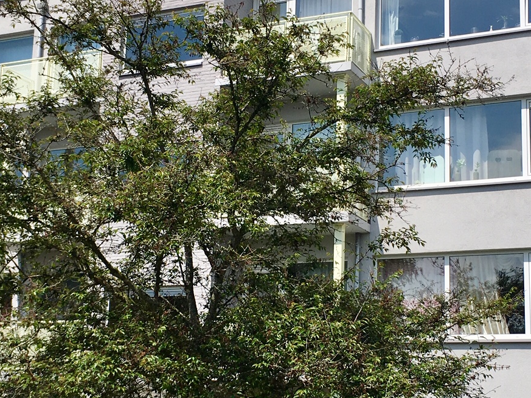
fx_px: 1027
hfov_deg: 29.0
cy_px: 231
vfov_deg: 21.9
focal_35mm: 67
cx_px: 280
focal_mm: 4.15
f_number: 2.2
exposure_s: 1/2024
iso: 25
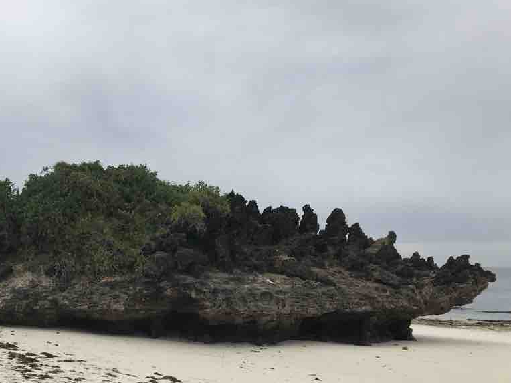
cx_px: 129
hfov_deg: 41.7
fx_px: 650
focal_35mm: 44
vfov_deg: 32.8
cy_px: 225
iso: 20
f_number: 1.8
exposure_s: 1/4566
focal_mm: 3.99
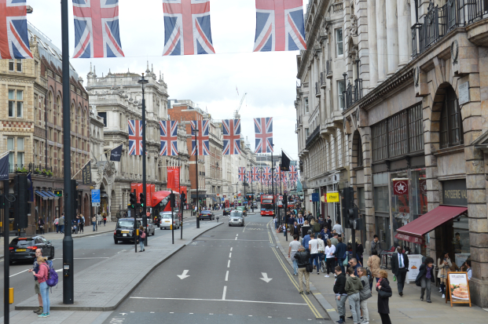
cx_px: 232
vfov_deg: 23.3
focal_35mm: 58
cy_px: 142
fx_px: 786
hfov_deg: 34.5
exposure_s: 1/160
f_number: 6.3
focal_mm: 30
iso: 100
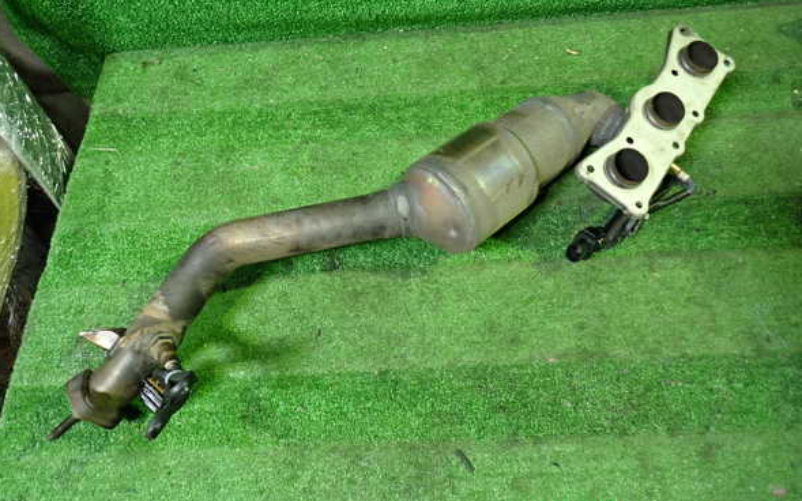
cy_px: 229
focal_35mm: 27
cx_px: 404
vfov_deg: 46.0
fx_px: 590
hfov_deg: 68.4
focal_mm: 4.5
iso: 320
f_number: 2
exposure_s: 1/30
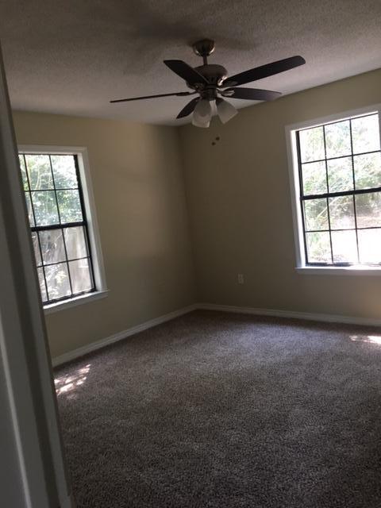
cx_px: 190
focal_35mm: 29
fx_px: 426
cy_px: 254
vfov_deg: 61.7
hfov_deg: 48.2
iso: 100
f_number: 2.2
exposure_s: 1/30
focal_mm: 4.15
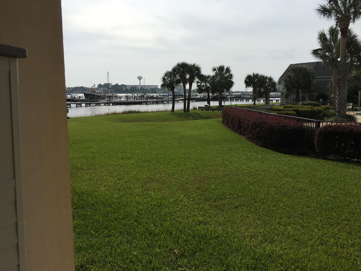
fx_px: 302
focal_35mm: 29
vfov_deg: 48.2
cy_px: 136
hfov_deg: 61.7
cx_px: 180
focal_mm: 4.15
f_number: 2.2
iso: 25
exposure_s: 1/4274
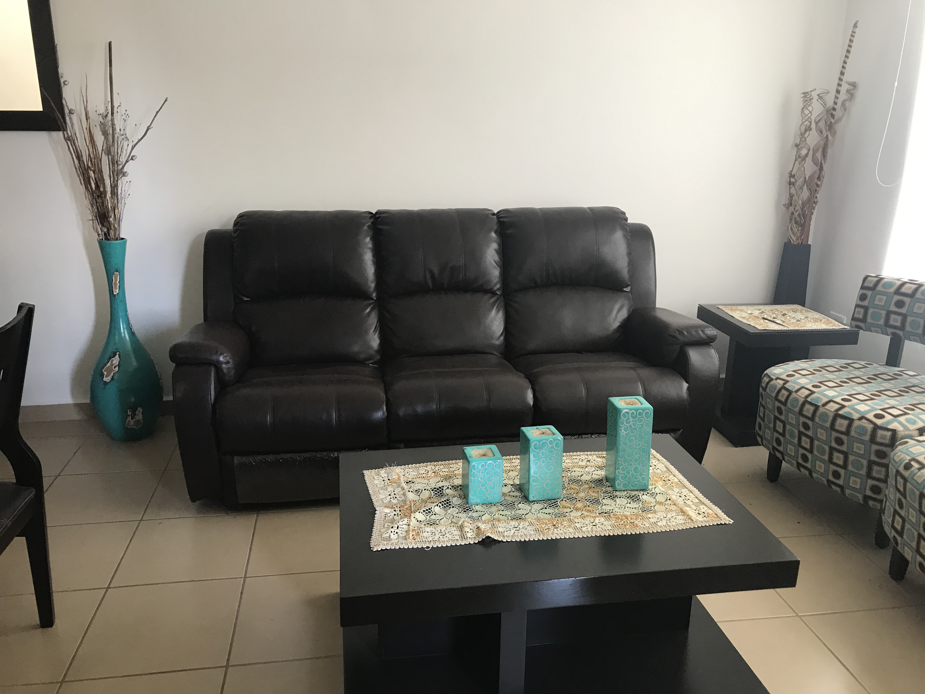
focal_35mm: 28
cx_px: 462
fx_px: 748
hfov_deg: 63.4
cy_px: 347
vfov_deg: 49.7
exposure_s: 1/24
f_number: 1.8
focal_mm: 3.99
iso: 40
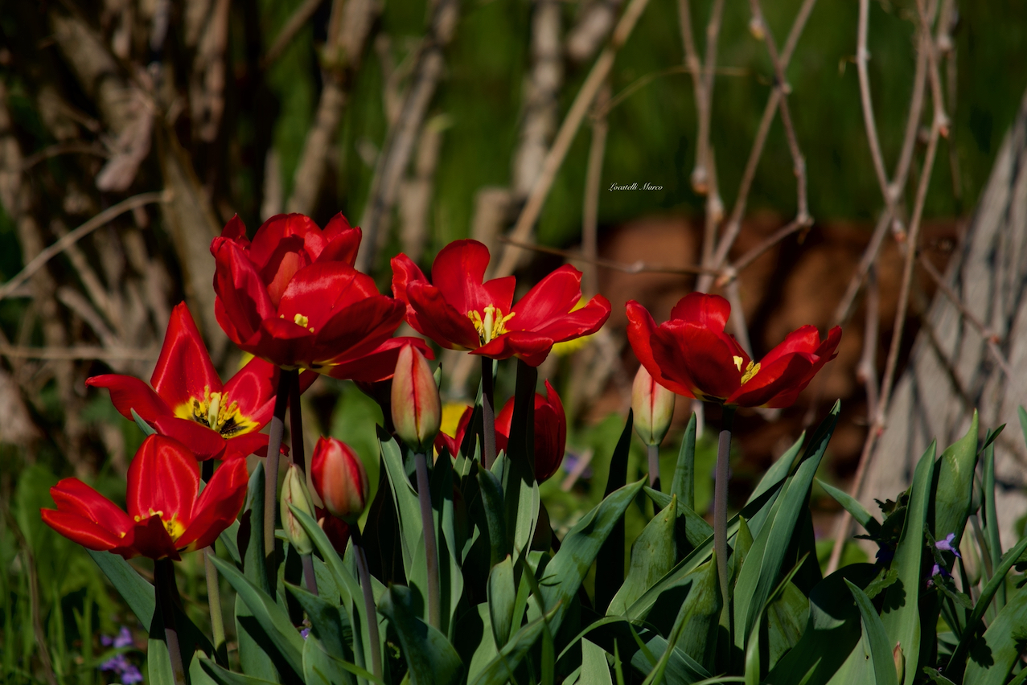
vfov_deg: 3.1
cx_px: 513
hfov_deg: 4.6
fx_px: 12868
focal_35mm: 451
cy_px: 342
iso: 100
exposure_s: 1/800
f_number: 5.6
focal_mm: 300
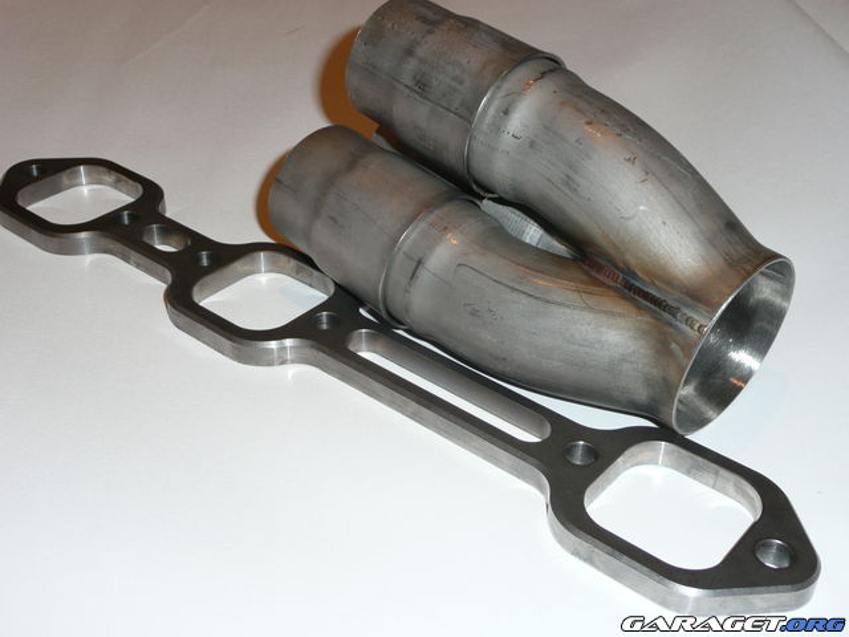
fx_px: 1104
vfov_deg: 32.2
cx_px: 424
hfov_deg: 42.1
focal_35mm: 45
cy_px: 318
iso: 100
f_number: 4.1
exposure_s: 1/30
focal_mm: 7.3
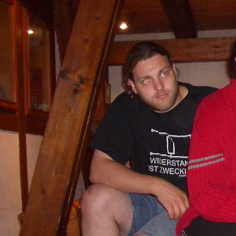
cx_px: 301
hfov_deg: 20.2
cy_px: 117
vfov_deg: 21.9
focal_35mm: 79
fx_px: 609
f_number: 2.6
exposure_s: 1/40
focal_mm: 5.8
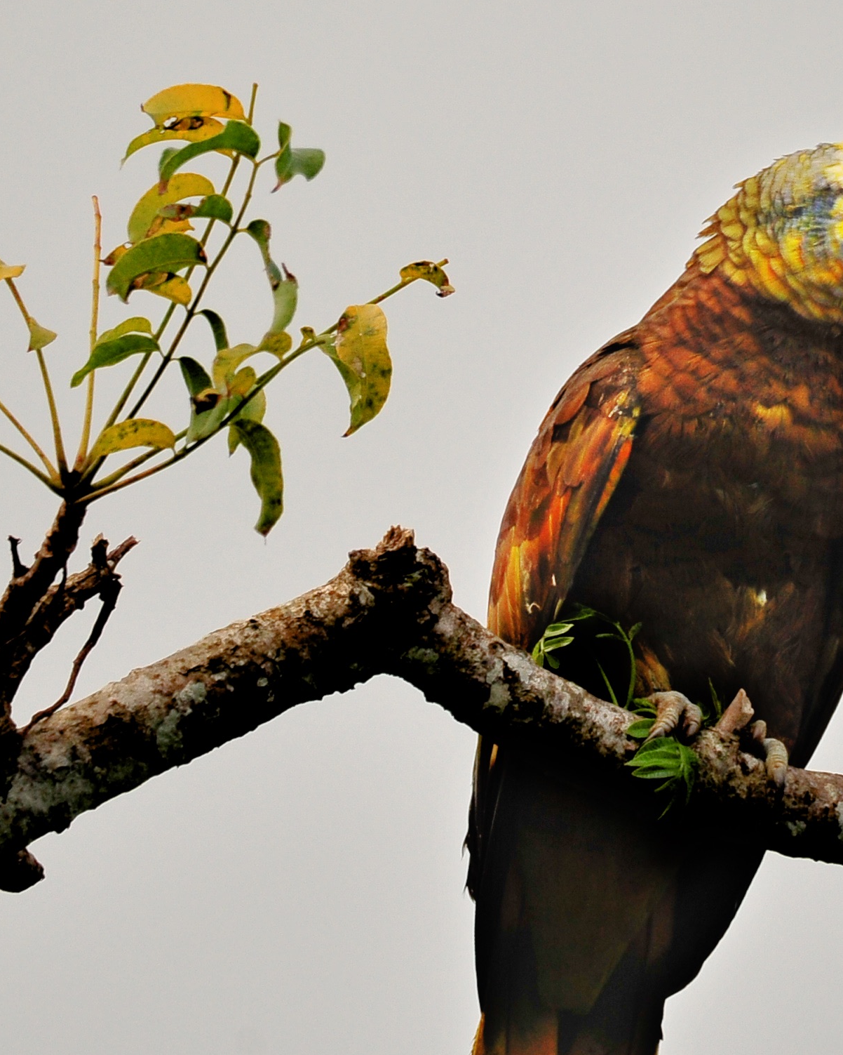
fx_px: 49722
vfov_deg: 1.2
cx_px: 604
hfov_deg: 1.0
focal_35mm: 1594
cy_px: 281
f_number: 6.3
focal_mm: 600
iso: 1600
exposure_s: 1/200
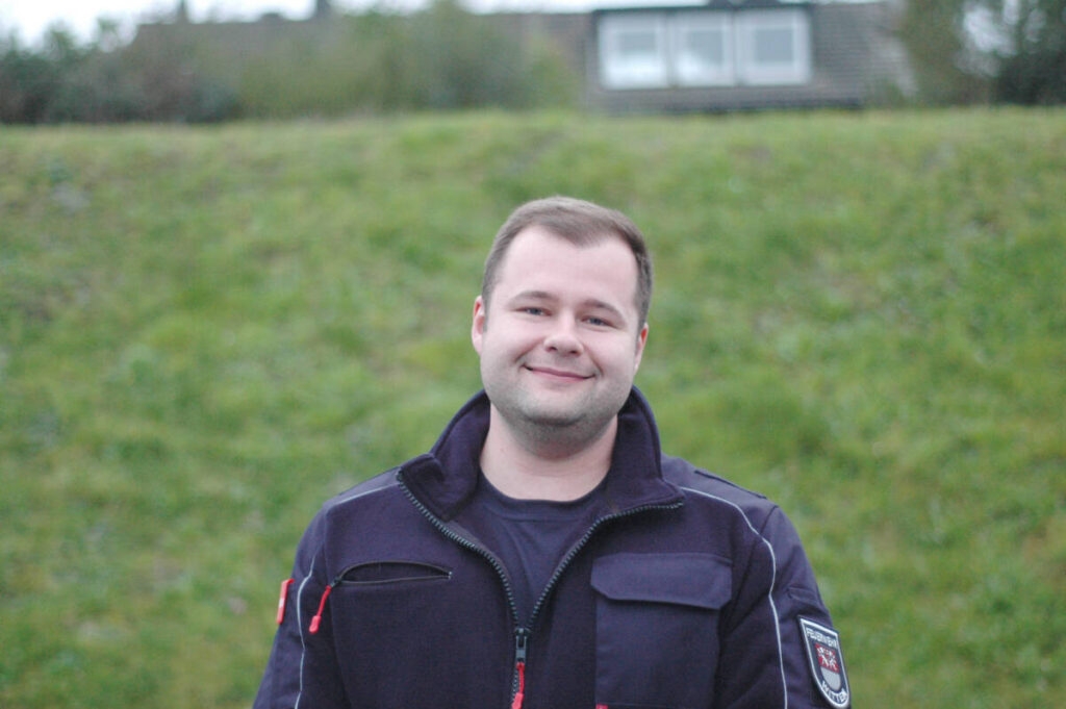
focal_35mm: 75
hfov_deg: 27.0
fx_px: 2219
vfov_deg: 18.2
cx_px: 533
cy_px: 354
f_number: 1.8
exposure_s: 1/640
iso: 800
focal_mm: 50
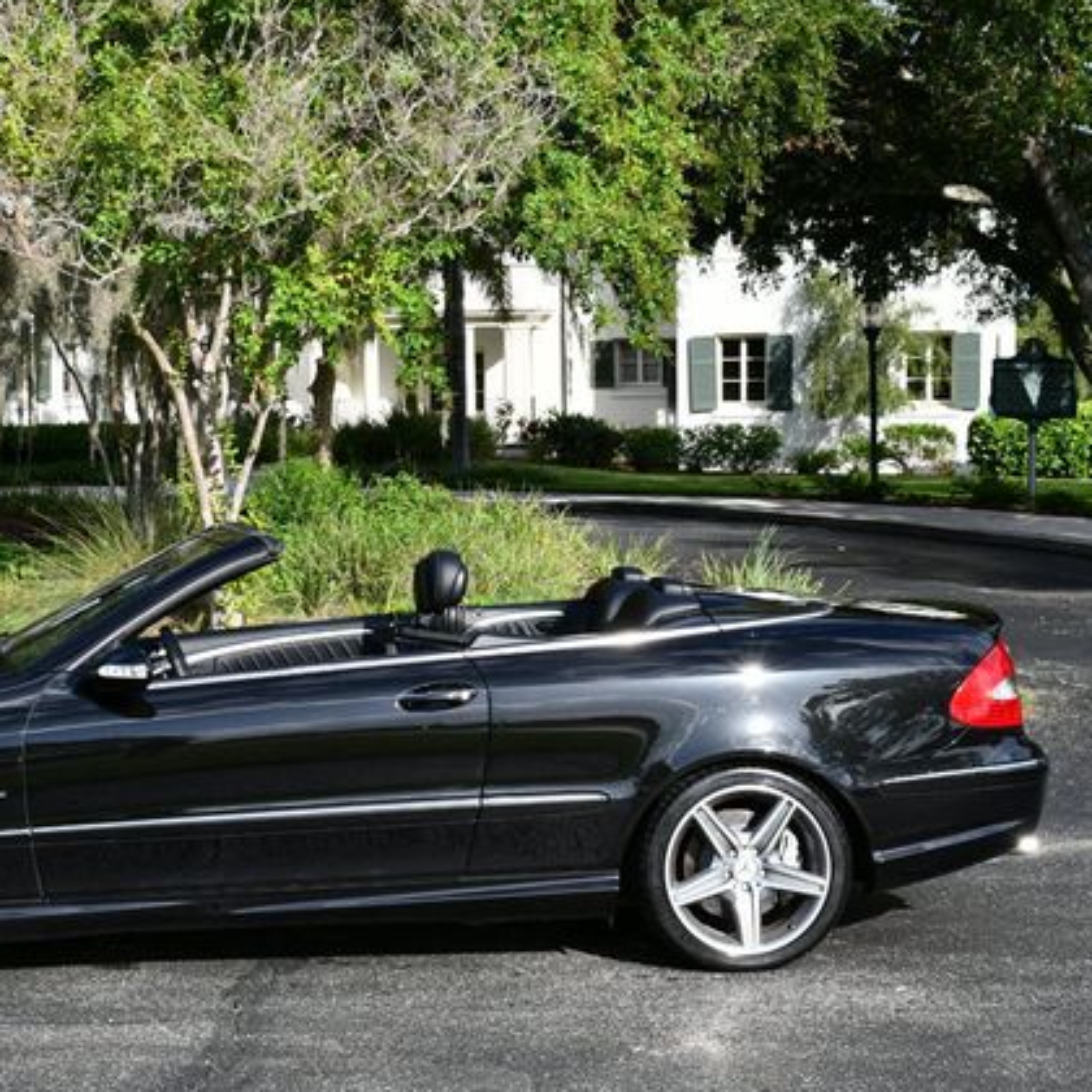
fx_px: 2498
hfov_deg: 24.5
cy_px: 549
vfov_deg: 24.7
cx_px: 328
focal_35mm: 70
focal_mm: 27
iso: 110
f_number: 8
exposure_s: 1/250
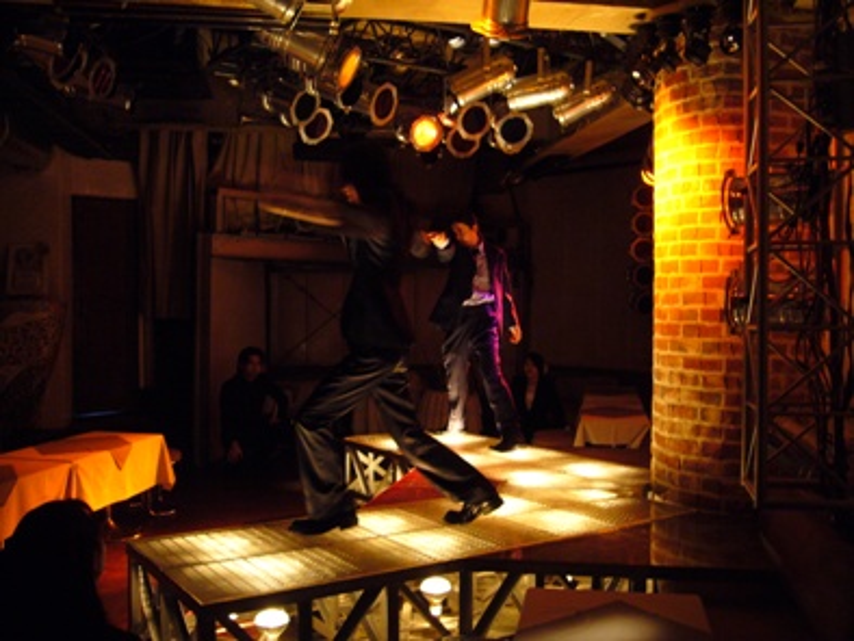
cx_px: 427
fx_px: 864
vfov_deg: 40.7
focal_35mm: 35
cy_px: 320
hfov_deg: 52.6
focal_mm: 5.8
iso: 200
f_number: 2.8
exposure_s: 1/8
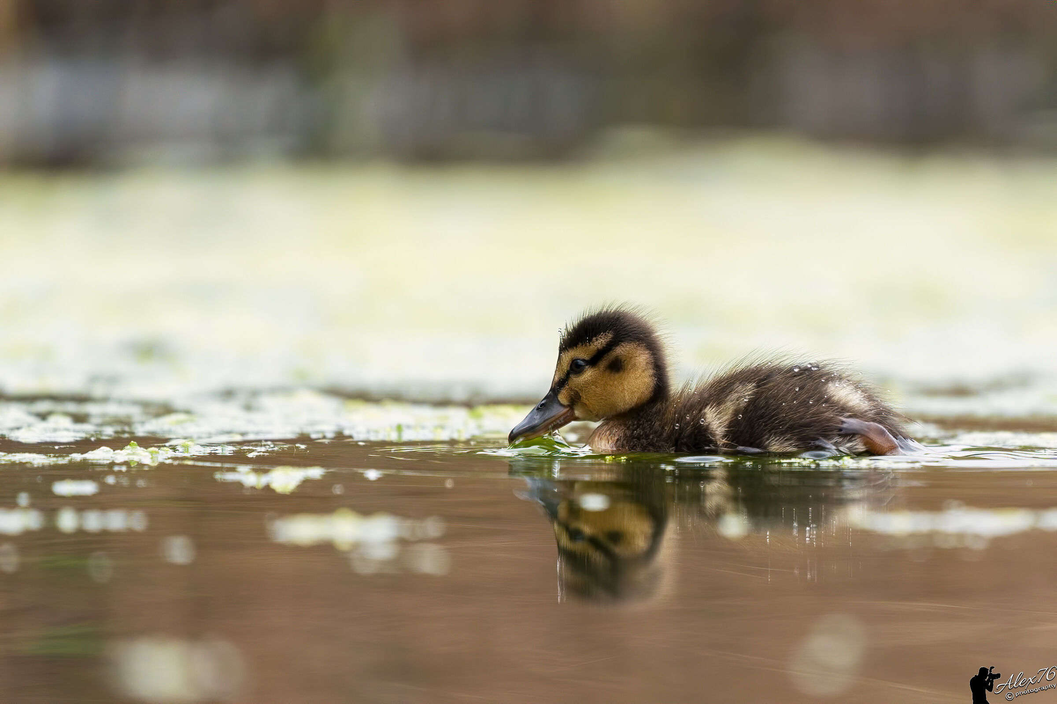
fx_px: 11744
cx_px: 528
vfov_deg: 3.4
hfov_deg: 5.2
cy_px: 352
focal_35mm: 400
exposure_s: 1/640
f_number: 5.6
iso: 800
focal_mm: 400
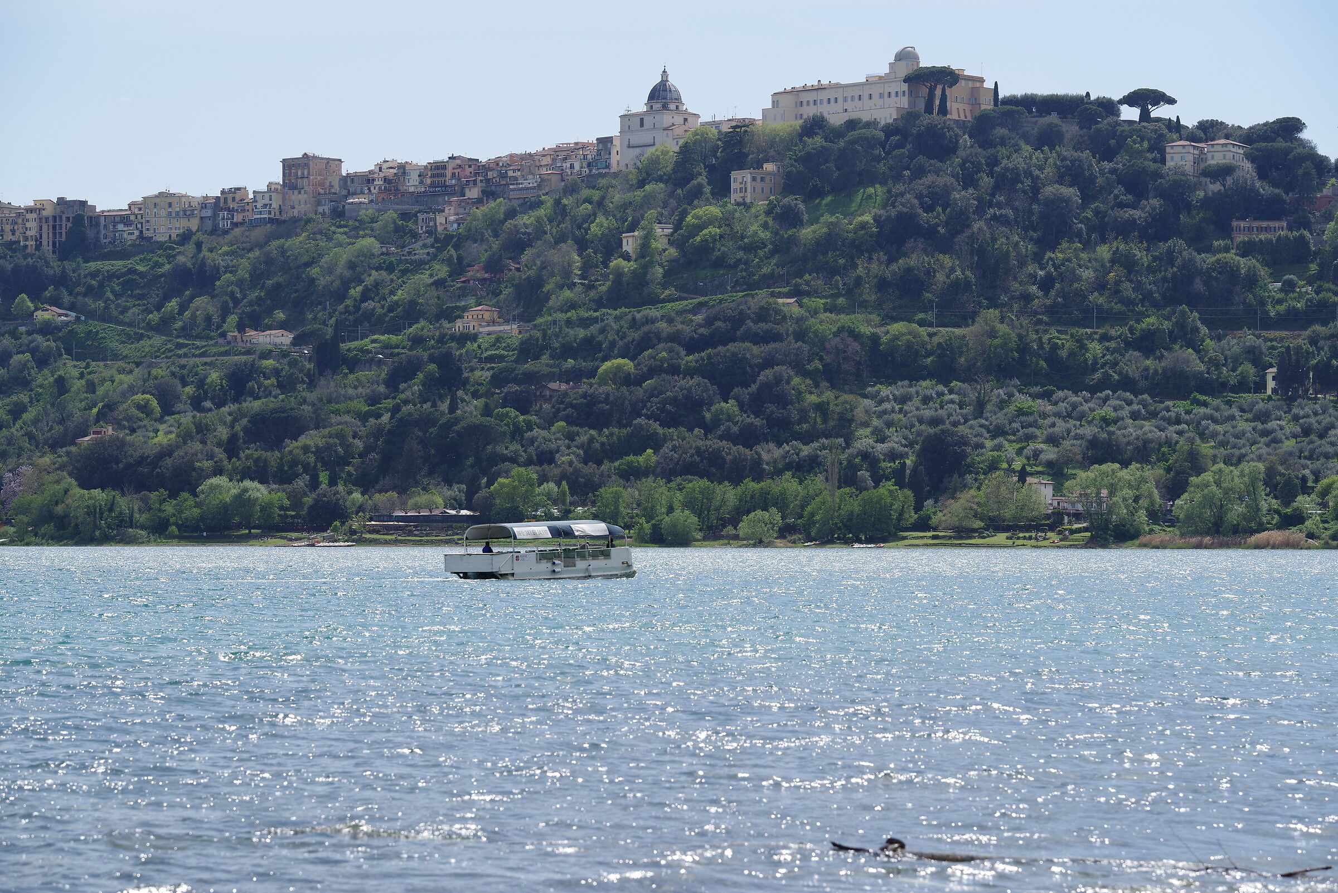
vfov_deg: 10.6
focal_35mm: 130
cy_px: 446
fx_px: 4833
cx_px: 669
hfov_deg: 15.8
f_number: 8
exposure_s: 1/320
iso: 100
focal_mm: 130
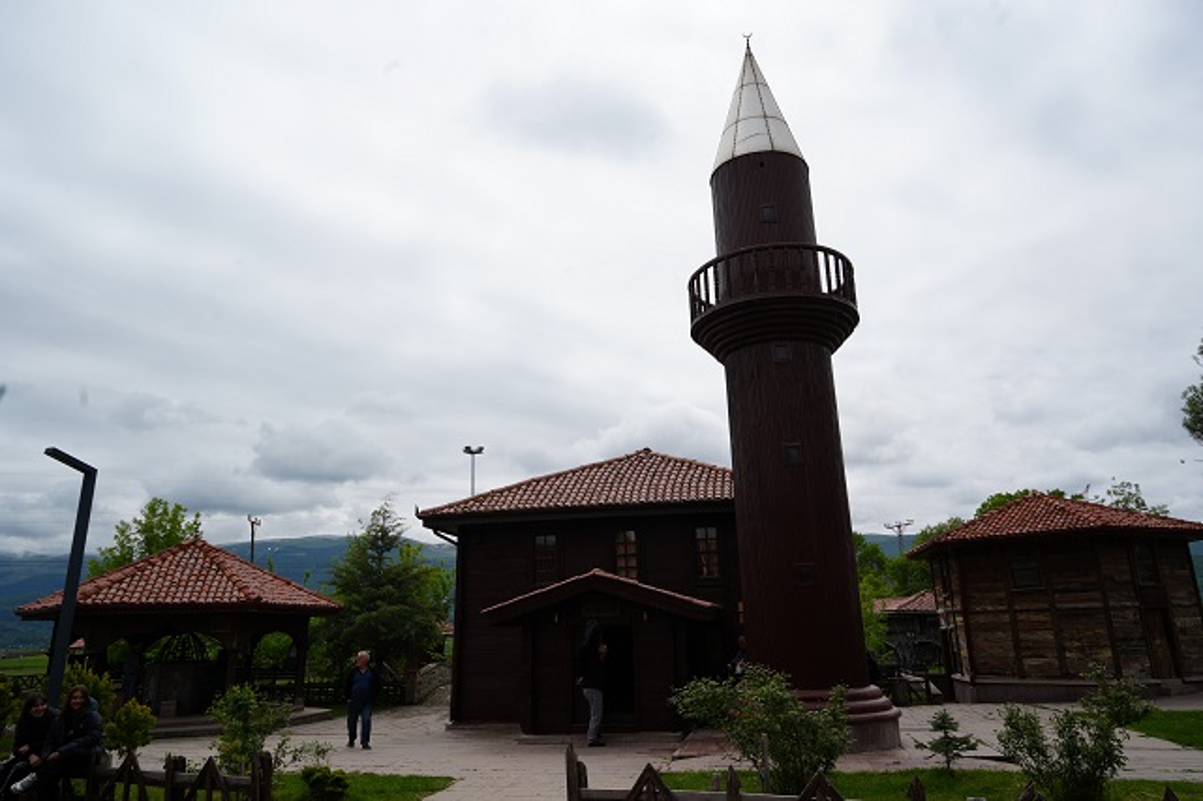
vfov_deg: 53.1
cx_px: 602
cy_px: 400
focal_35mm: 24
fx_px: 802
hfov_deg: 73.8
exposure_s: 1/320
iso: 100
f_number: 10
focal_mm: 24
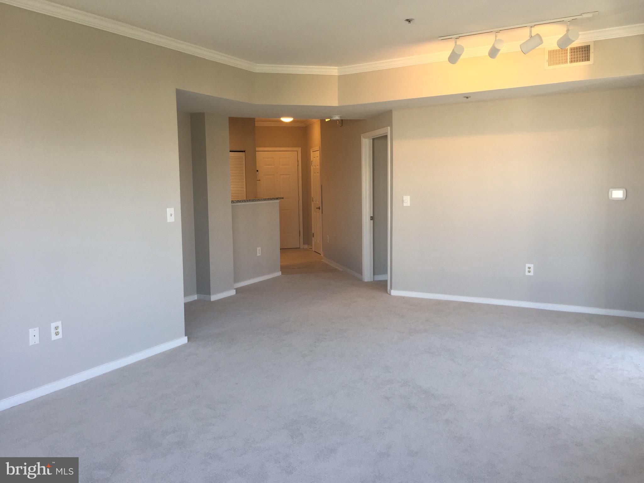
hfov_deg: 61.7
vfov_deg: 48.2
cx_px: 322
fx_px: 540
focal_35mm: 29
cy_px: 242
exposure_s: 1/60
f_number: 2.2
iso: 32
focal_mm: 4.15
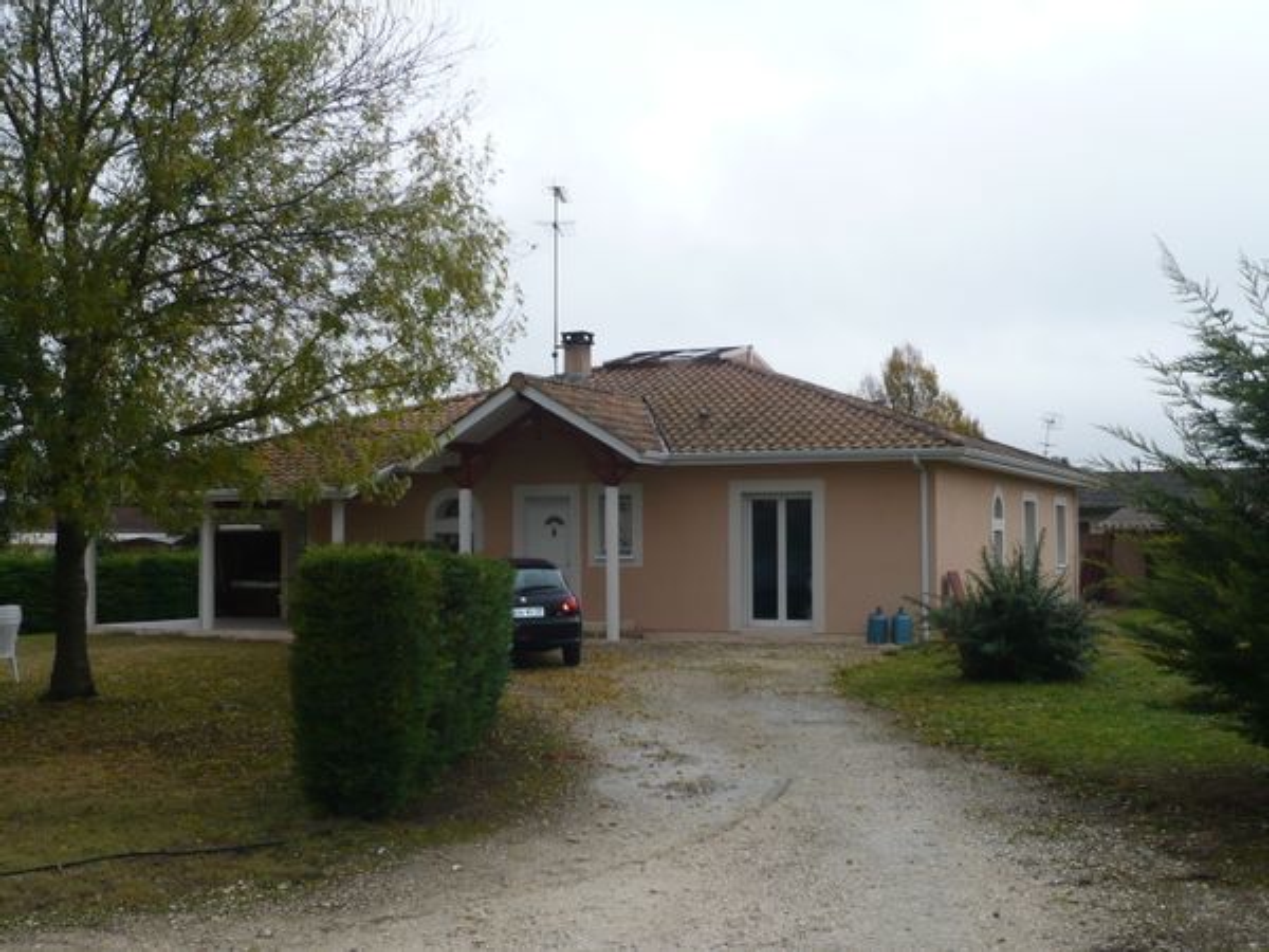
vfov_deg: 33.6
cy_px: 476
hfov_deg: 43.9
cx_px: 634
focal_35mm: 43
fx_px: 1576
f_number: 3.4
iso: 100
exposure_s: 1/125
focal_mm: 7
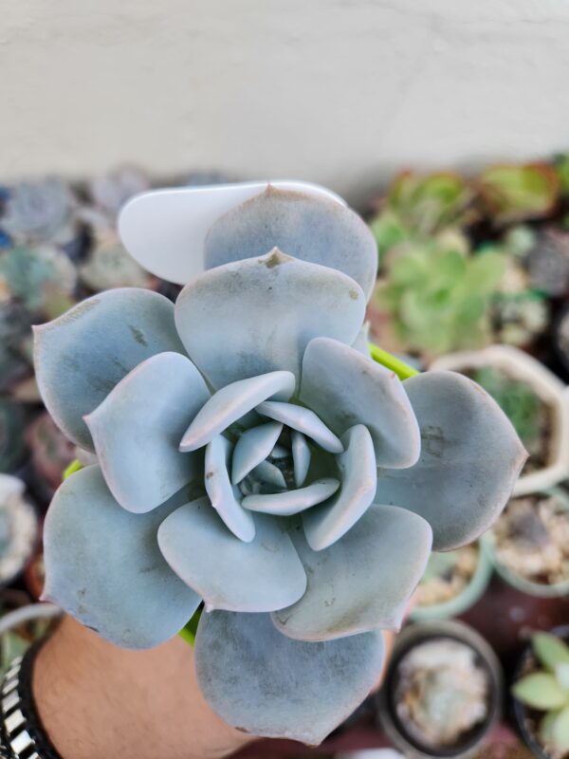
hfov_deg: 58.9
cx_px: 284
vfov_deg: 73.9
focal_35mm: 23
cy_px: 380
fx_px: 504
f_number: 1.8
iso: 160
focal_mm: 5.4
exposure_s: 1/120
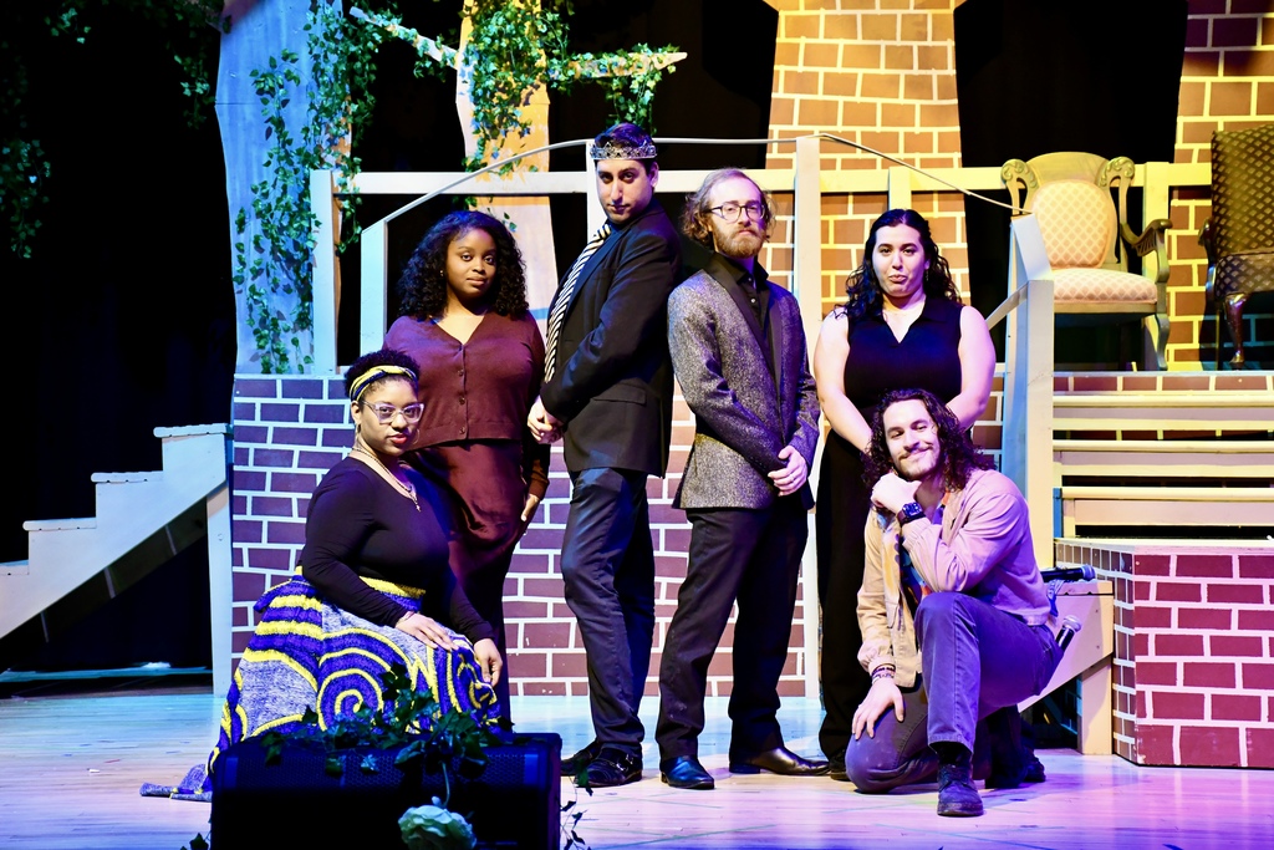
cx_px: 637
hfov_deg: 26.0
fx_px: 2761
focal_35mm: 78
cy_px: 425
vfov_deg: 17.5
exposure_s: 1/100
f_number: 4.8
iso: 3200
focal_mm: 52
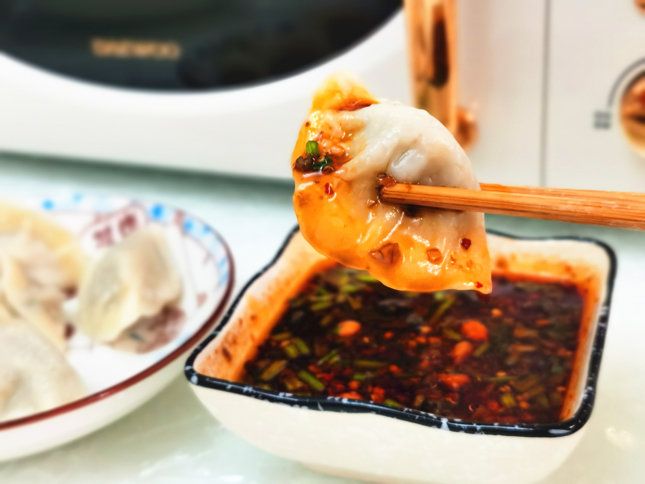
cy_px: 242
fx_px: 1006
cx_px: 322
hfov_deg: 35.5
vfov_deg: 27.0
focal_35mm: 54
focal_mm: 5.56
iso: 200
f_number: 4
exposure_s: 1/50
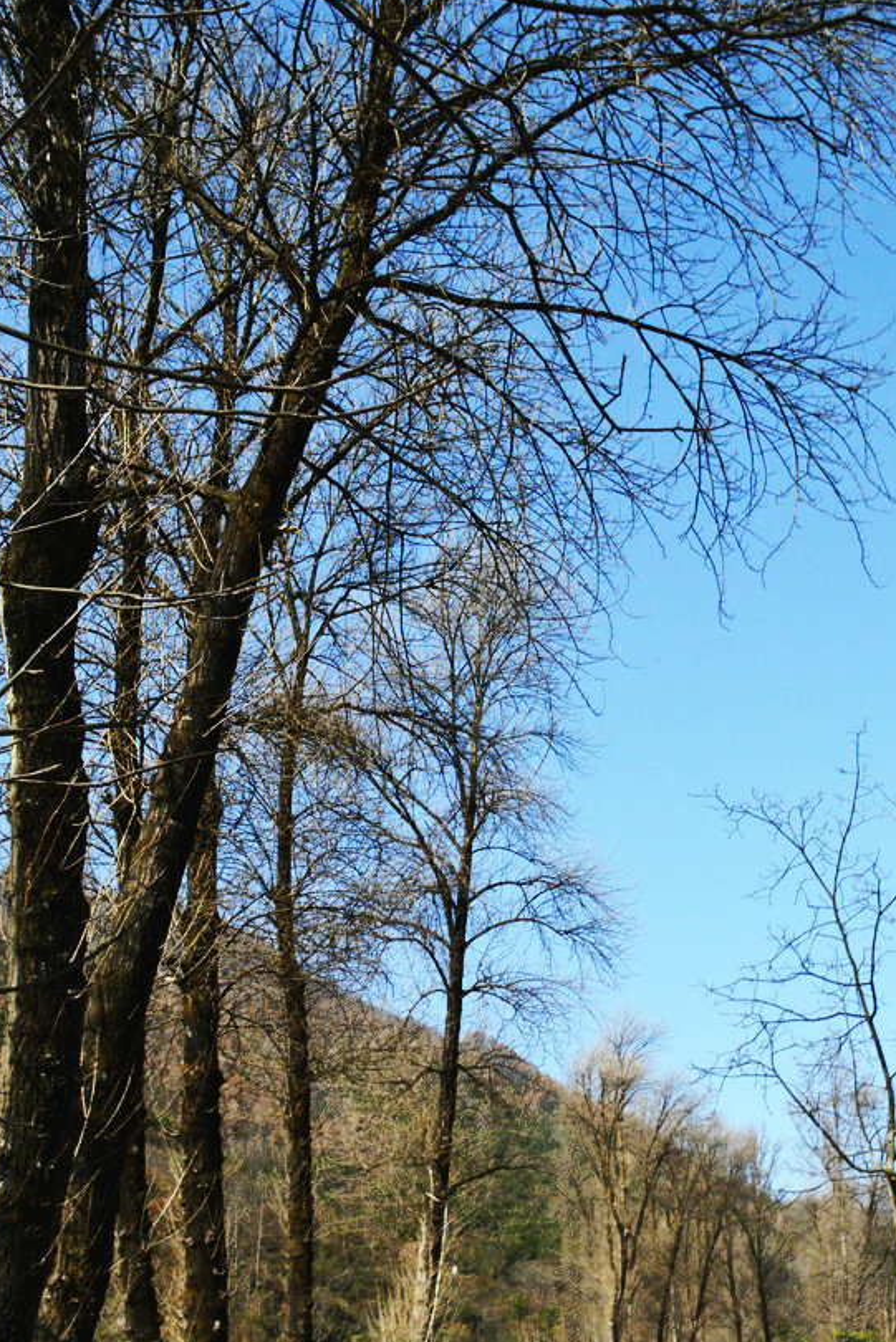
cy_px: 841
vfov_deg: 48.0
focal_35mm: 40
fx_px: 1493
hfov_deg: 33.1
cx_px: 595
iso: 360
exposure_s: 1/500
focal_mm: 18
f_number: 11
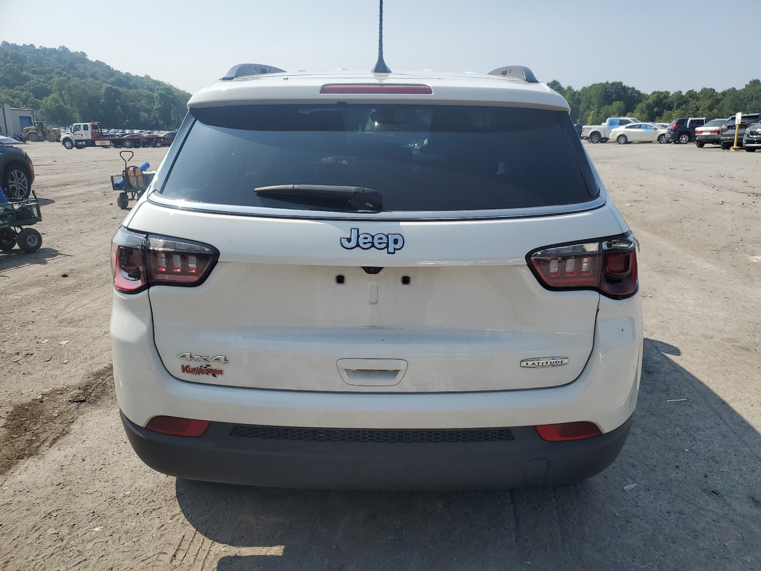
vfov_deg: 53.1
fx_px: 572
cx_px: 380
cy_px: 286
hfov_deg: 67.3
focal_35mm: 26
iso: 50
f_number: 1.5
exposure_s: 1/3333
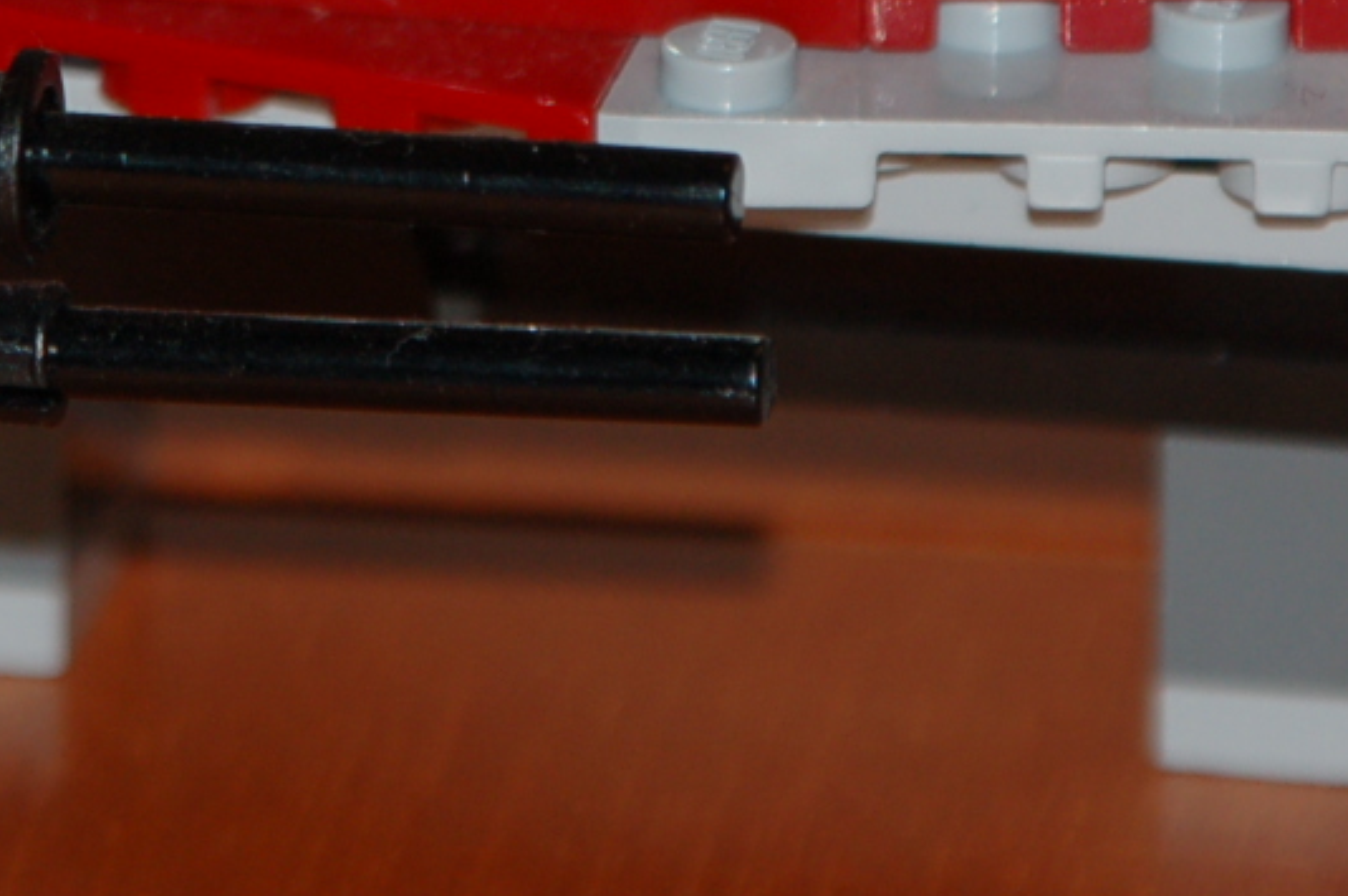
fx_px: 29232
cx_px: 618
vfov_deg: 1.8
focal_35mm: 781
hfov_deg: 2.6
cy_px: -331
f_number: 6.3
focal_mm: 185
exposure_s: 1/60
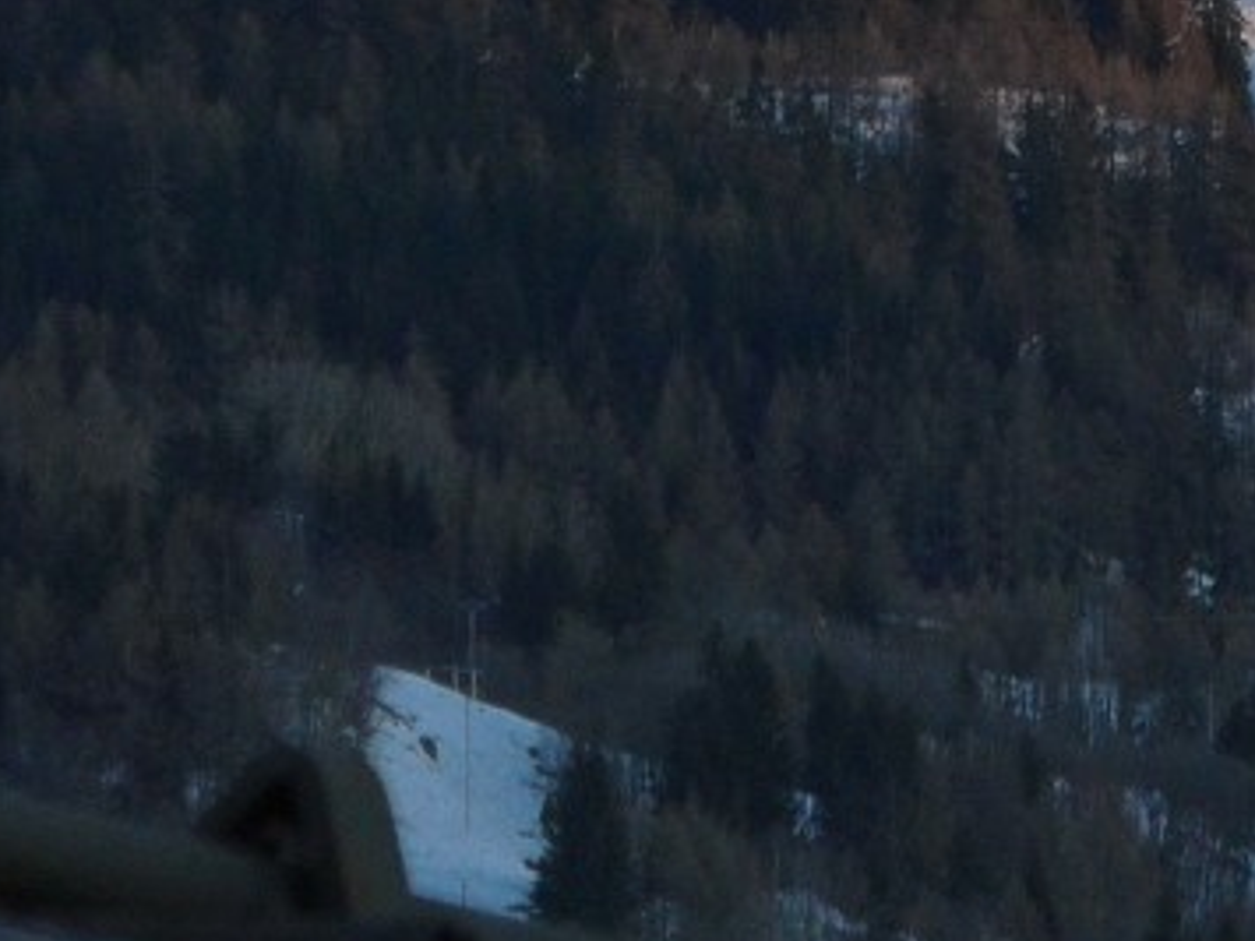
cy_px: -620
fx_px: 26140
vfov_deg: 2.1
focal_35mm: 721
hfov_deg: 2.7
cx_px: 1798
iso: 80
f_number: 5.6
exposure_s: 1/80
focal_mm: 38.4
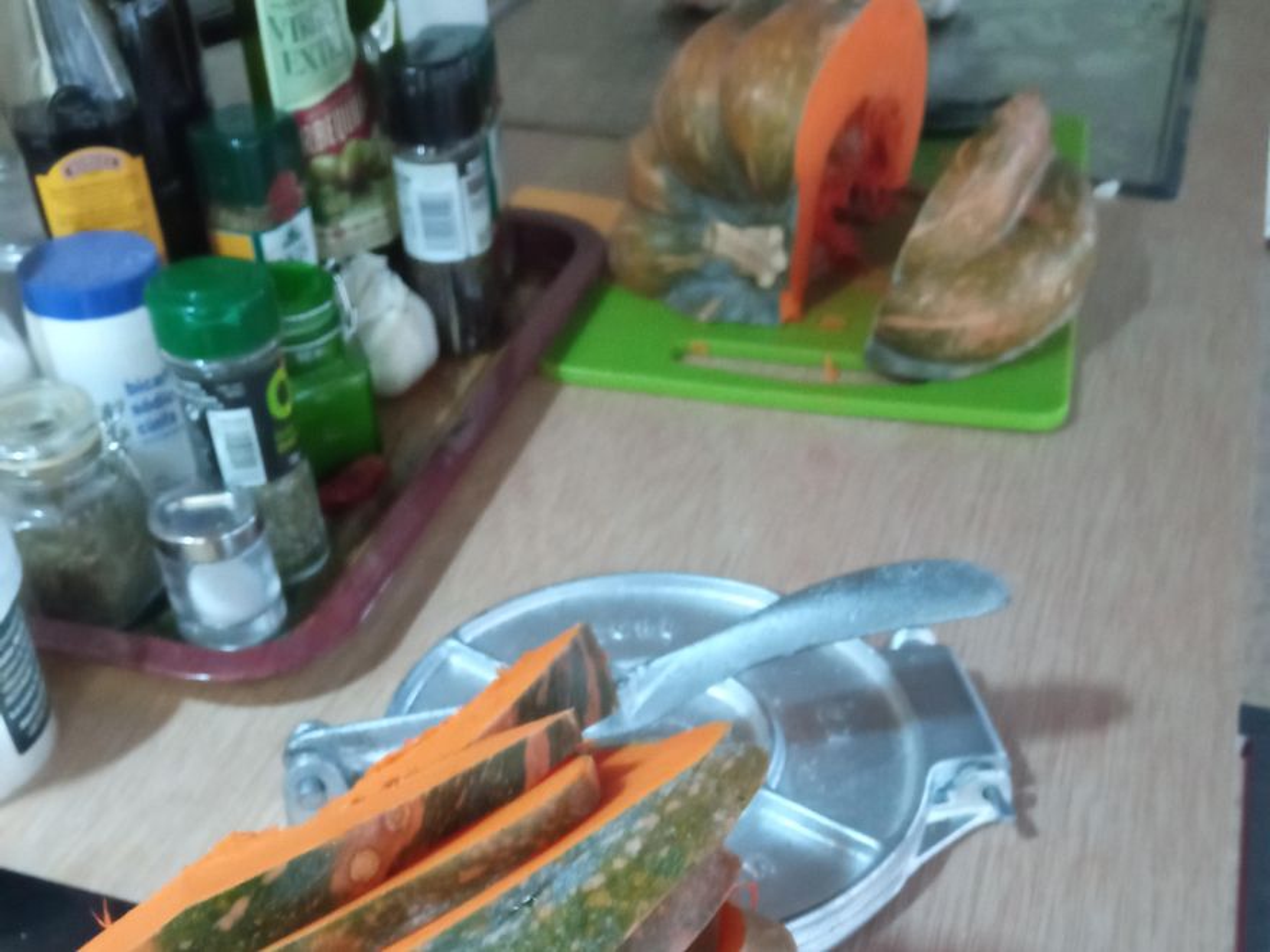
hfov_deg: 65.3
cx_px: 635
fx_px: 991
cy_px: 476
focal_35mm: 27
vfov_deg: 51.4
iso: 1755
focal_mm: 3.79
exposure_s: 1/14.3
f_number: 2.2
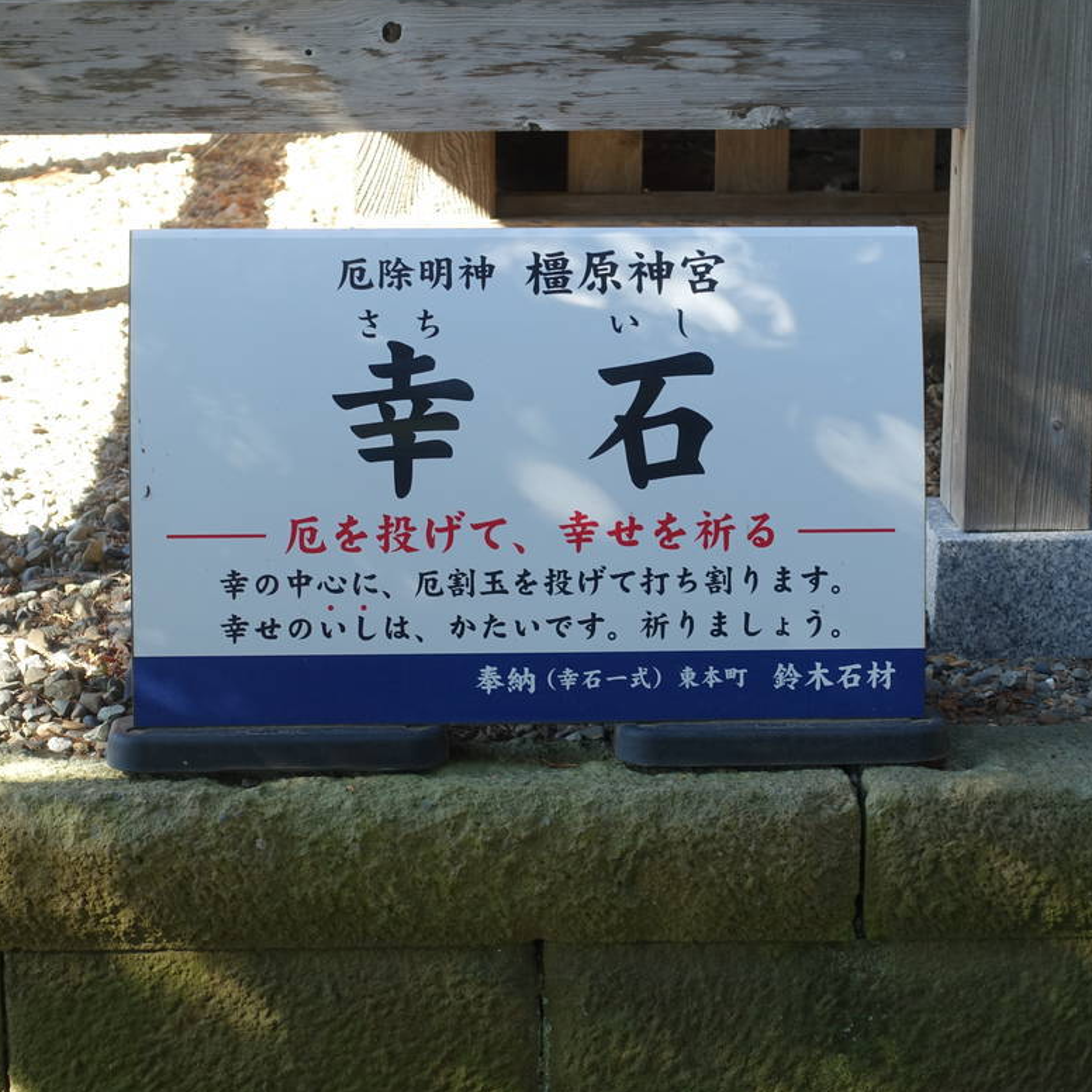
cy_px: 535
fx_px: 3284
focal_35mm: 92
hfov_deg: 18.9
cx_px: 591
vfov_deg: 18.9
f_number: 3.5
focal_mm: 25.7
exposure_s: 1/100
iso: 125
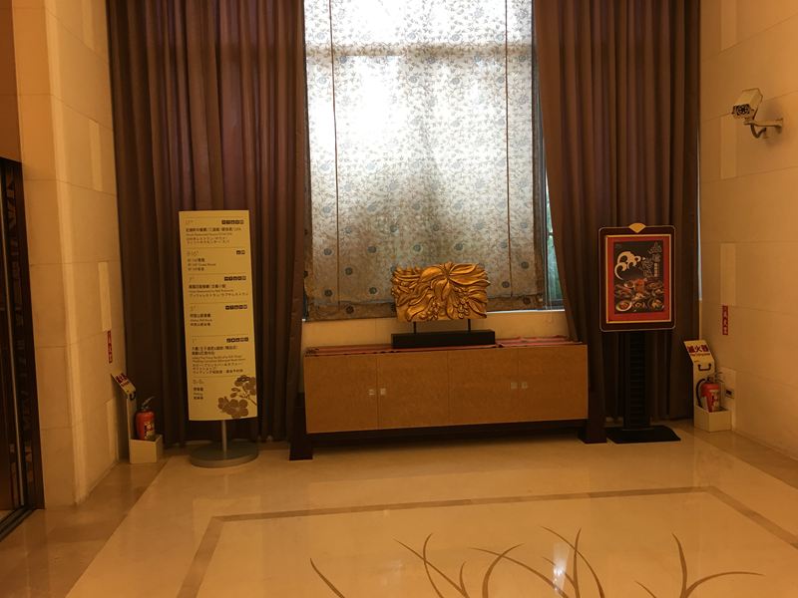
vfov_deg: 48.2
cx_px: 399
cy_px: 299
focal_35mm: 29
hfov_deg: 61.7
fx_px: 669
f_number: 2.2
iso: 25
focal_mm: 4.15
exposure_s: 1/15
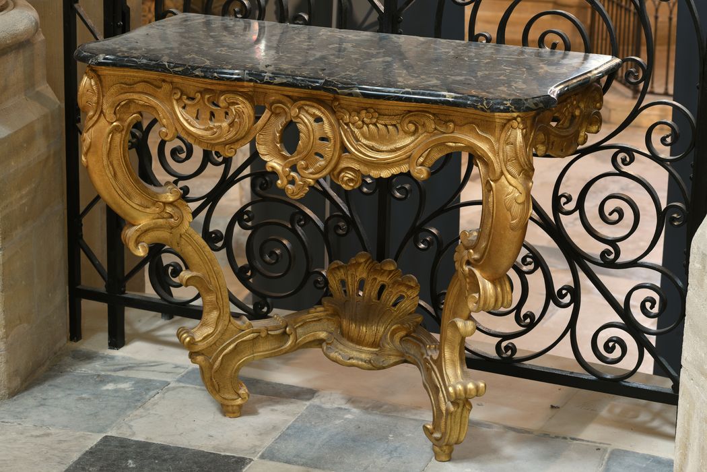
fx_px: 1669
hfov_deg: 23.9
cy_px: 236
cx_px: 354
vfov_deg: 16.1
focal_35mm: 85
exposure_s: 8
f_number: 10
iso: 64
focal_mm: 85
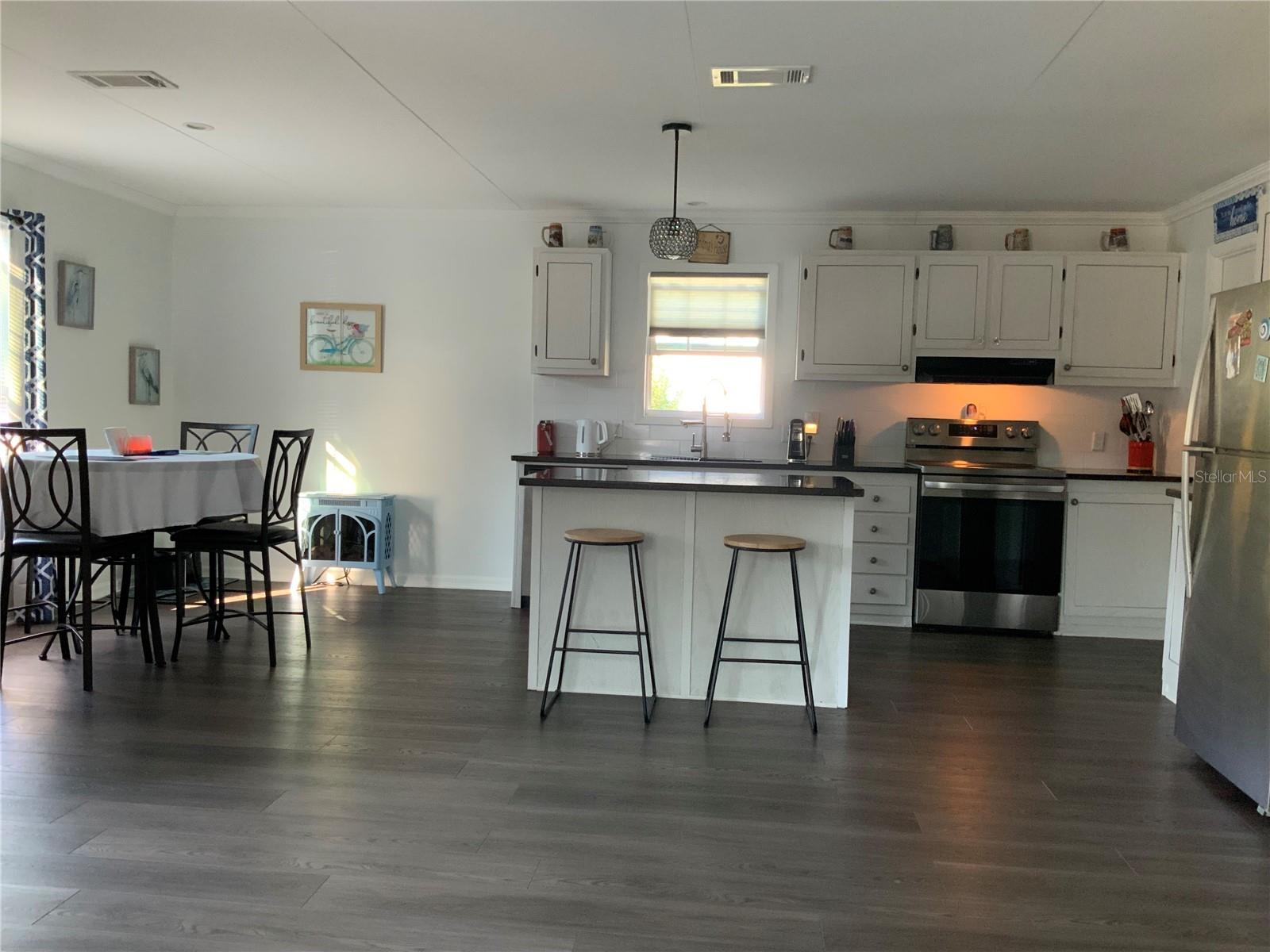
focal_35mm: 29
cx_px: 635
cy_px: 476
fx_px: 1064
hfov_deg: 61.7
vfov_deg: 48.2
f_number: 1.8
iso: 200
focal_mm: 3
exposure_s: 1/60
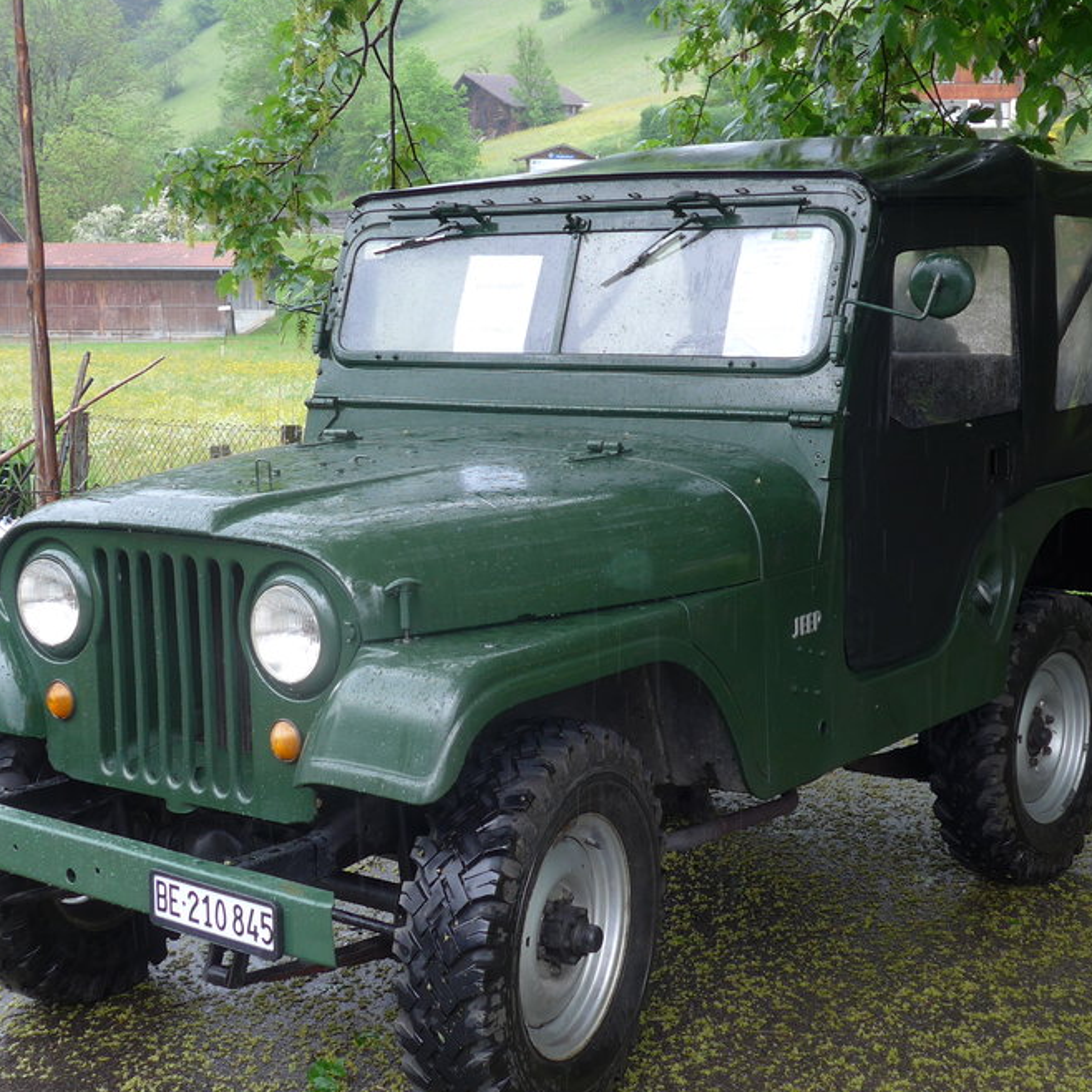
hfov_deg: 29.6
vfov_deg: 29.6
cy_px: 536
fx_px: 2070
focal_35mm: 58
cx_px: 558
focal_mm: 7.5
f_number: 2.8
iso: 80
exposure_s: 1/125
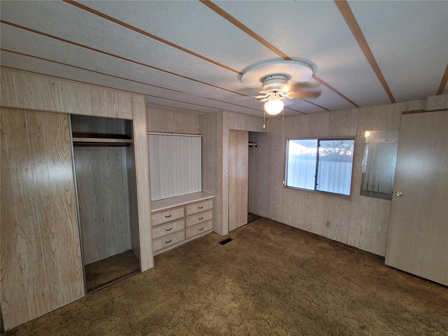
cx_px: 224
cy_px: 168
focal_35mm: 13
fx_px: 168
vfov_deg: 89.9
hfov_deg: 106.2
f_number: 2.2
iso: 160
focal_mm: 2.2
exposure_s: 1/60
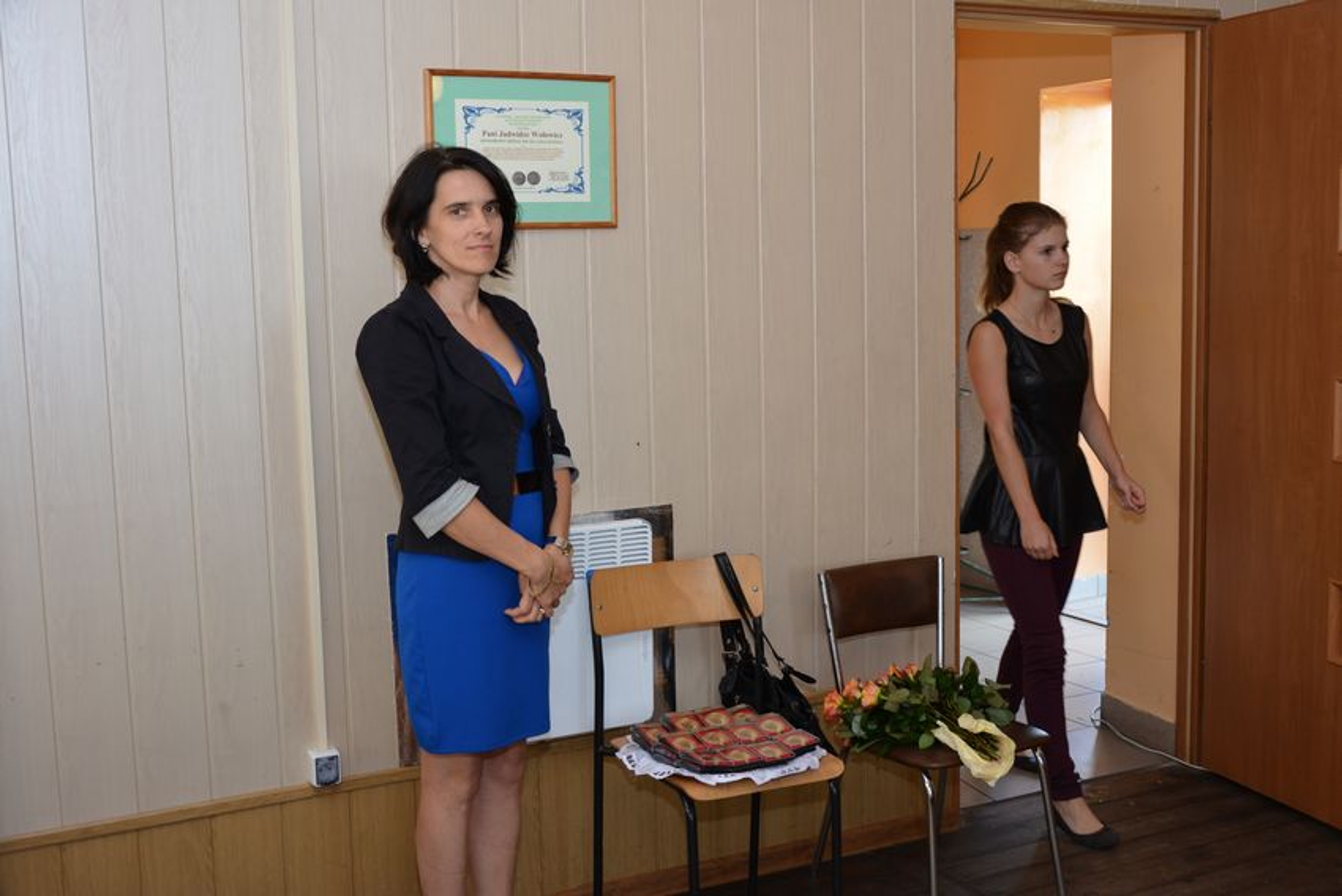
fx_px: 1567
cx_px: 671
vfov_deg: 31.9
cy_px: 448
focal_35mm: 42
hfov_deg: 46.4
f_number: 4
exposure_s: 1/60
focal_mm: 28
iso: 400
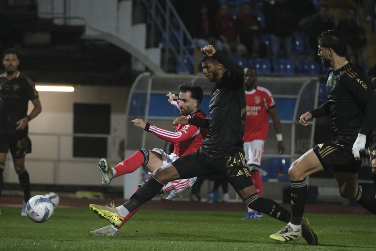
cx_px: 188
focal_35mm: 468
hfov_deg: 4.4
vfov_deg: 2.9
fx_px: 4887
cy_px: 126
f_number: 5.6
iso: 8000
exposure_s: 1/1000
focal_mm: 312
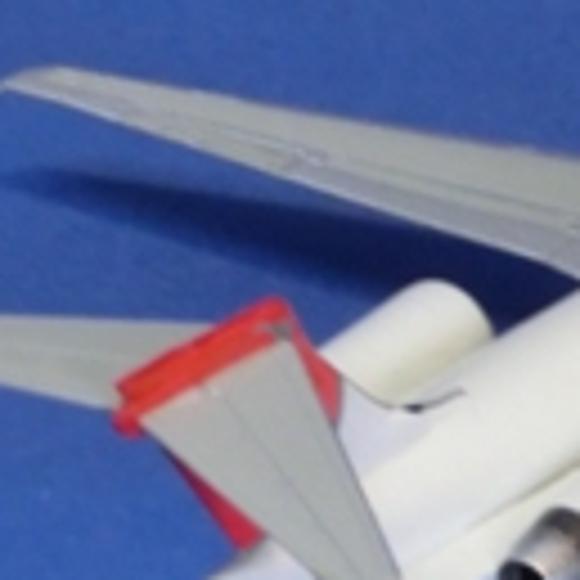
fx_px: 8056
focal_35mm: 425
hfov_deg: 4.1
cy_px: 288
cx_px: 760
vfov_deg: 4.1
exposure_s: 1/10
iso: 800
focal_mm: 24.39
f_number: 14.8
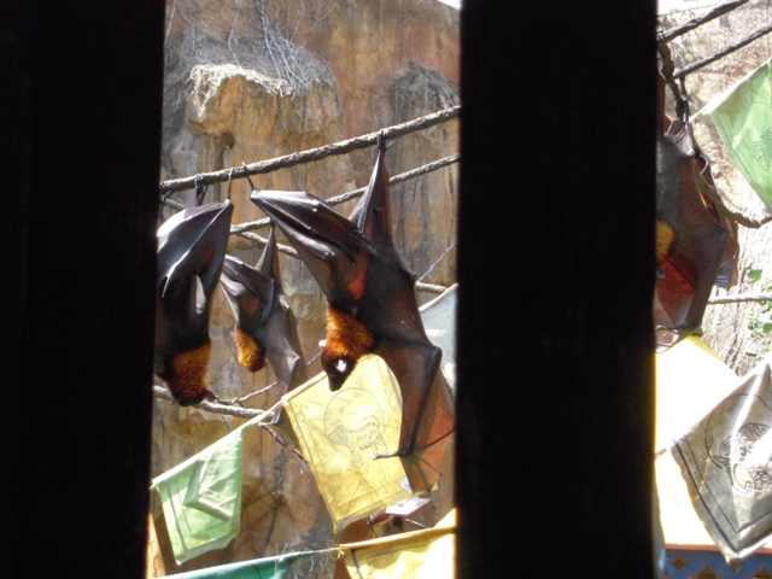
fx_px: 2498
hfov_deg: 17.6
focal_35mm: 112
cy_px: 290
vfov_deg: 13.2
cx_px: 386
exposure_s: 1/125
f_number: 5.8
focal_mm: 20
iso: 800
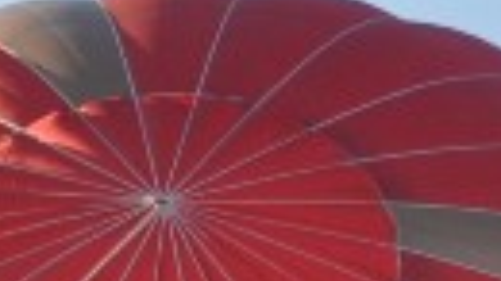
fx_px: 4356
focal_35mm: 328
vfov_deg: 3.6
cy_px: 987
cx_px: -189
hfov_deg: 6.5
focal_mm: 34
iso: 800
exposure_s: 1/2000
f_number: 4.5
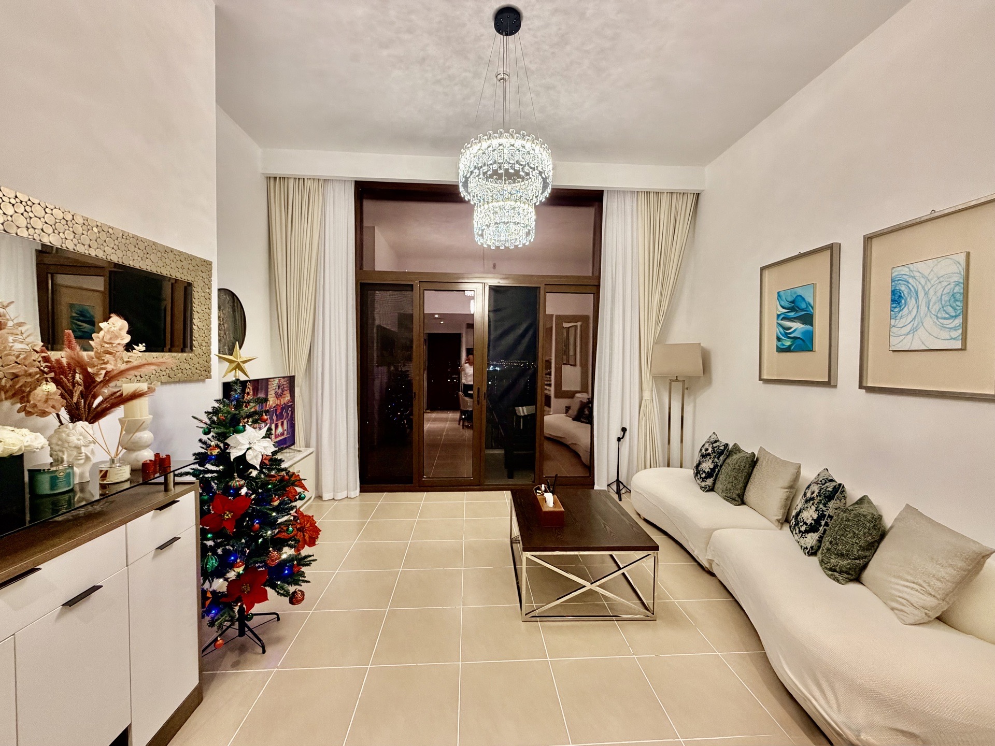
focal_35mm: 14
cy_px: 373
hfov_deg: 102.1
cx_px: 498
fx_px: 402
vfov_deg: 85.7
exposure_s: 1/60
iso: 250
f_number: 2.2
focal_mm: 2.22
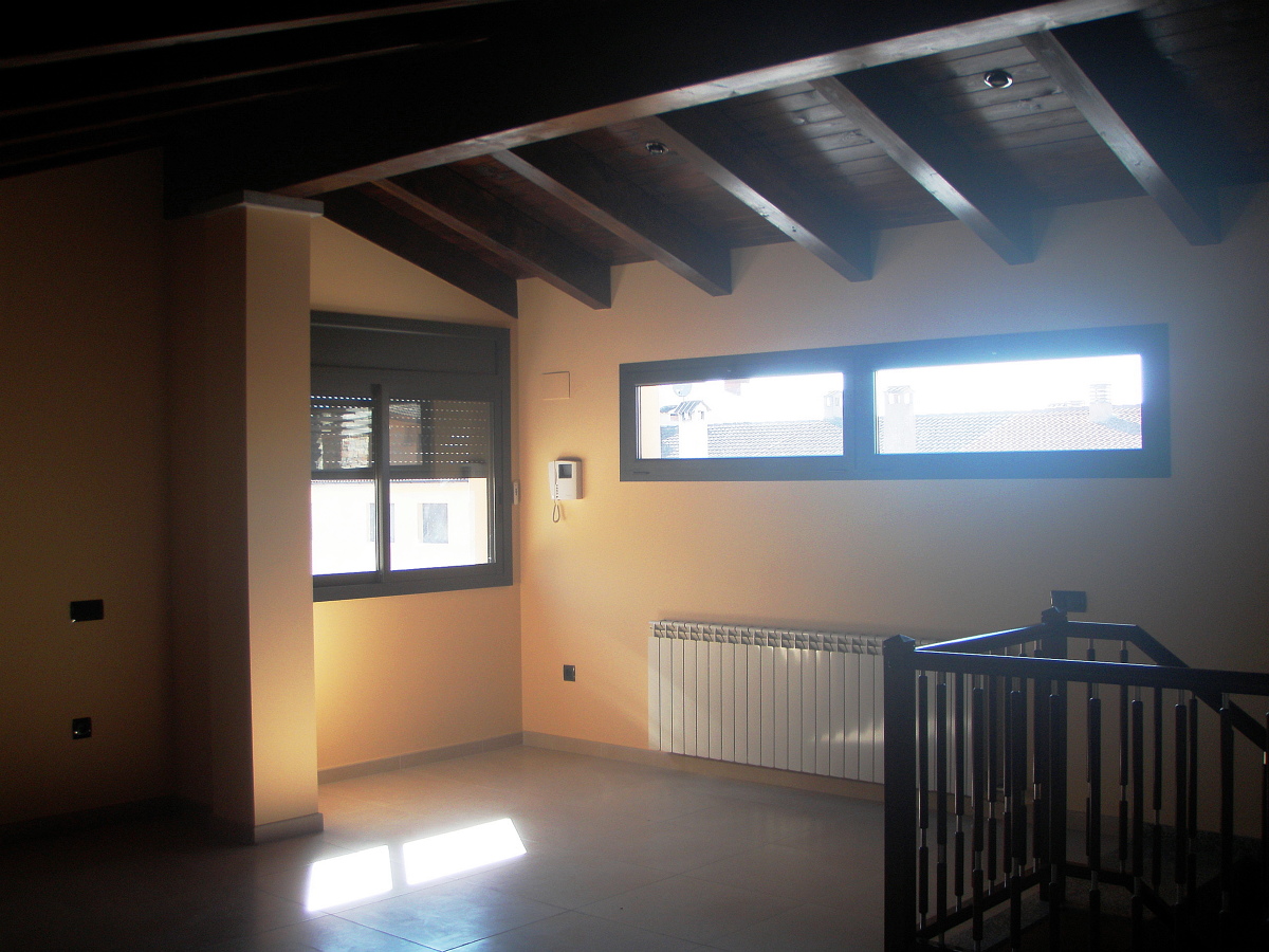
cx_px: 634
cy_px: 476
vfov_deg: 37.7
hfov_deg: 49.0
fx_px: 1393
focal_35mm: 38
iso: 80
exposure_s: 1/60
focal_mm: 6.7
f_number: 3.5
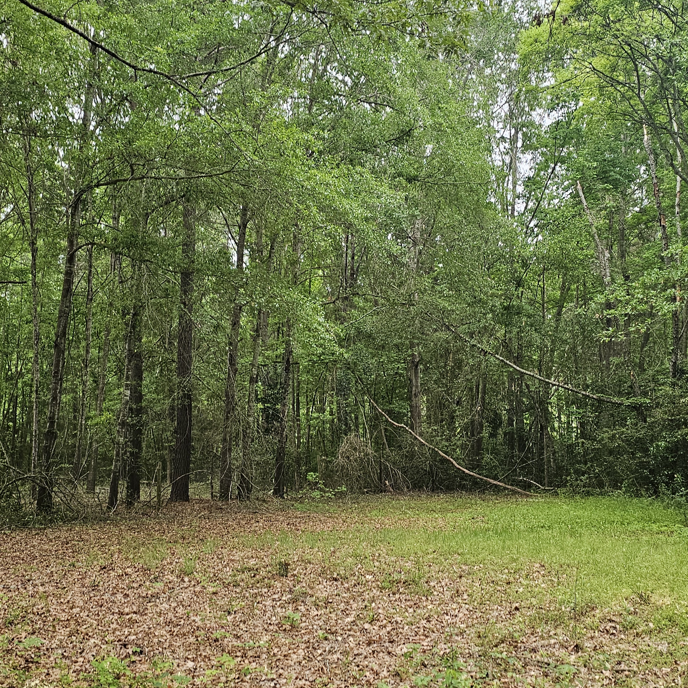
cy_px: 326
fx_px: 922
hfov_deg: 40.9
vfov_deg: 40.9
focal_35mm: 41
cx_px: 359
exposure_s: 1/180
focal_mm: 6.3
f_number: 1.7
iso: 125
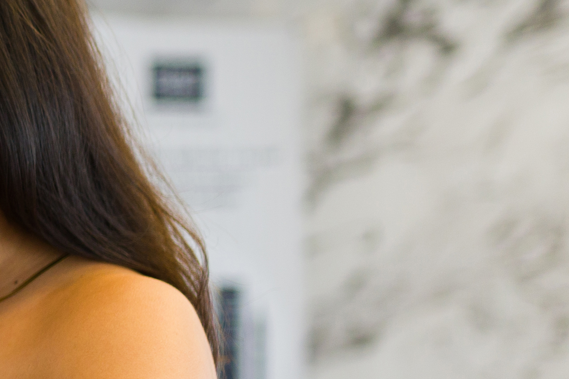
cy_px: 302
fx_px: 2529
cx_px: -616
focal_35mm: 160
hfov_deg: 11.4
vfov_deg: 8.6
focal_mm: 35
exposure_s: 1/160
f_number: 1.8
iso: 250
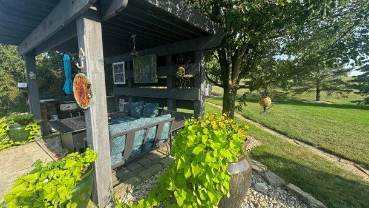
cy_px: 104
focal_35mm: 16
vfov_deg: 67.1
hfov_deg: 99.4
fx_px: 157
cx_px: 181
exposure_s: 1/459
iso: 40
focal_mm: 2.22
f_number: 2.2
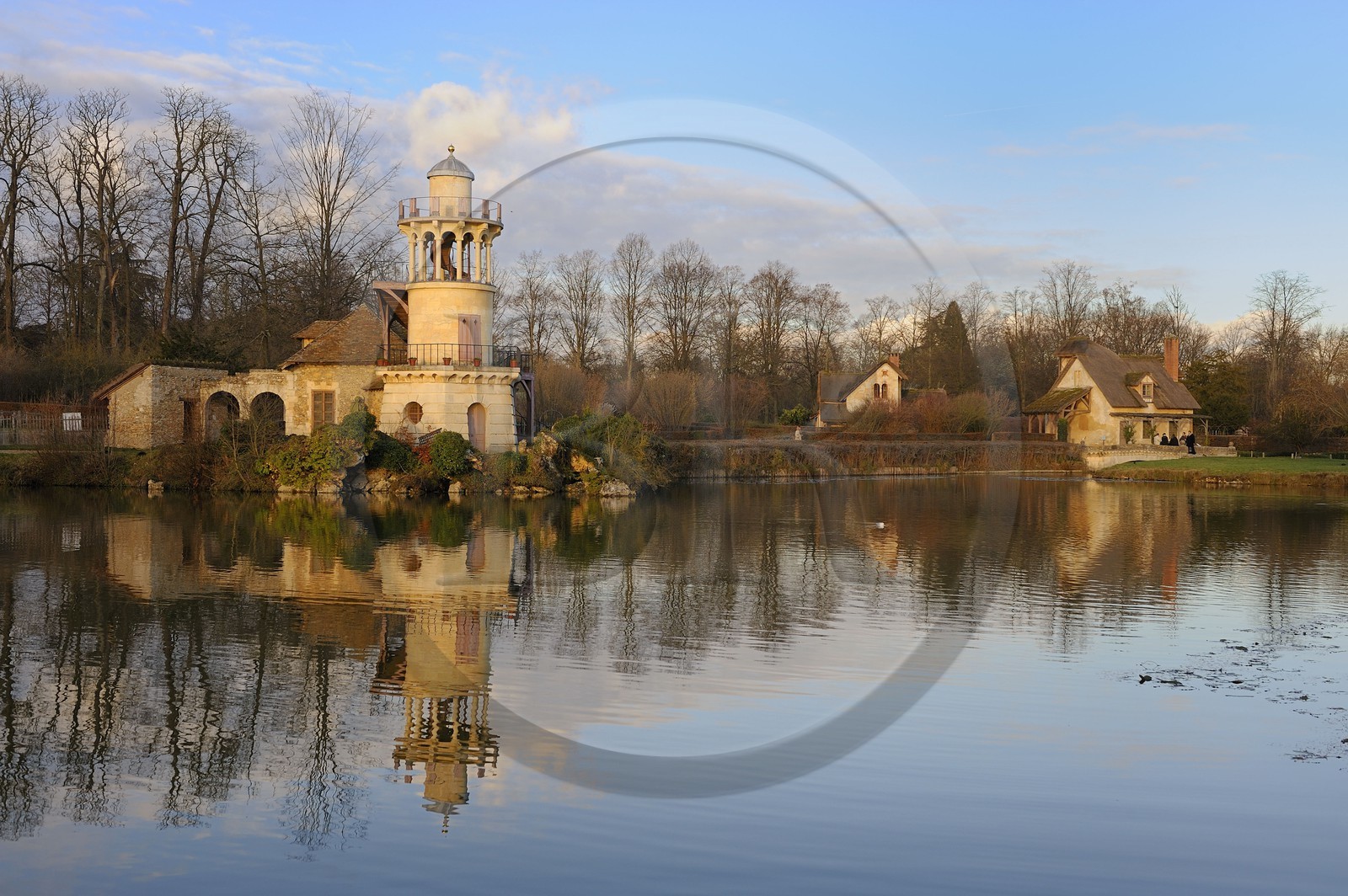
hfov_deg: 46.4
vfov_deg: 31.8
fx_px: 1571
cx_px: 674
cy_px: 448
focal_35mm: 42
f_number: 7.1
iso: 200
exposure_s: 1/160
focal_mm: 42
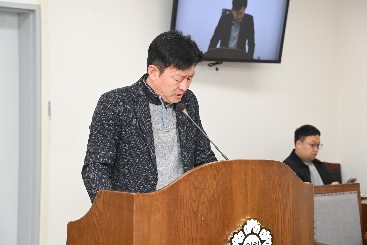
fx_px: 866
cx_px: 184
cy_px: 122
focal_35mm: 85
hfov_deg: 23.9
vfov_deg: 16.1
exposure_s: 1/250
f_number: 6.3
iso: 2500
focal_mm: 85
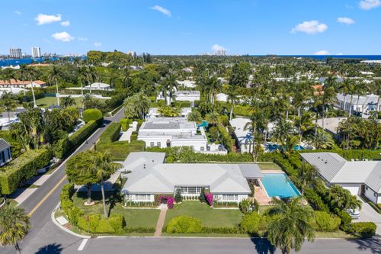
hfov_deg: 65.5
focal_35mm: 28
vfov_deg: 46.4
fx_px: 296
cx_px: 190
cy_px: 127
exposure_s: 1/320
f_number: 5
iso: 100
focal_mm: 14.45
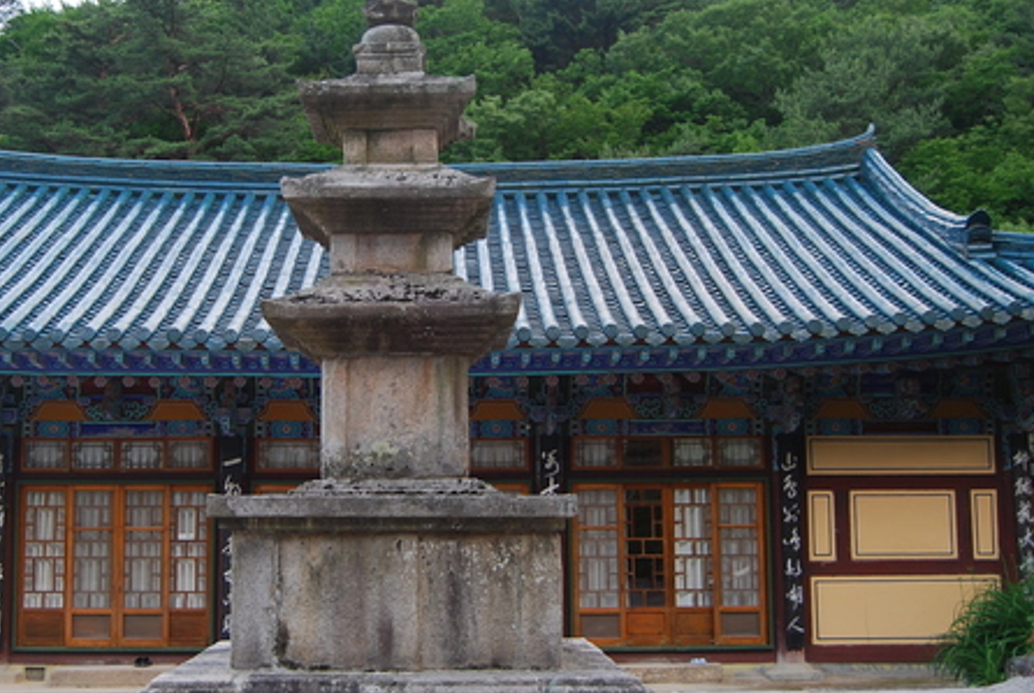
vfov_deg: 28.7
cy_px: 326
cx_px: 391
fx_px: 1352
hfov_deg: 41.6
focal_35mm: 47
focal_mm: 20
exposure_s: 1/15
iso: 100
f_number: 3.8
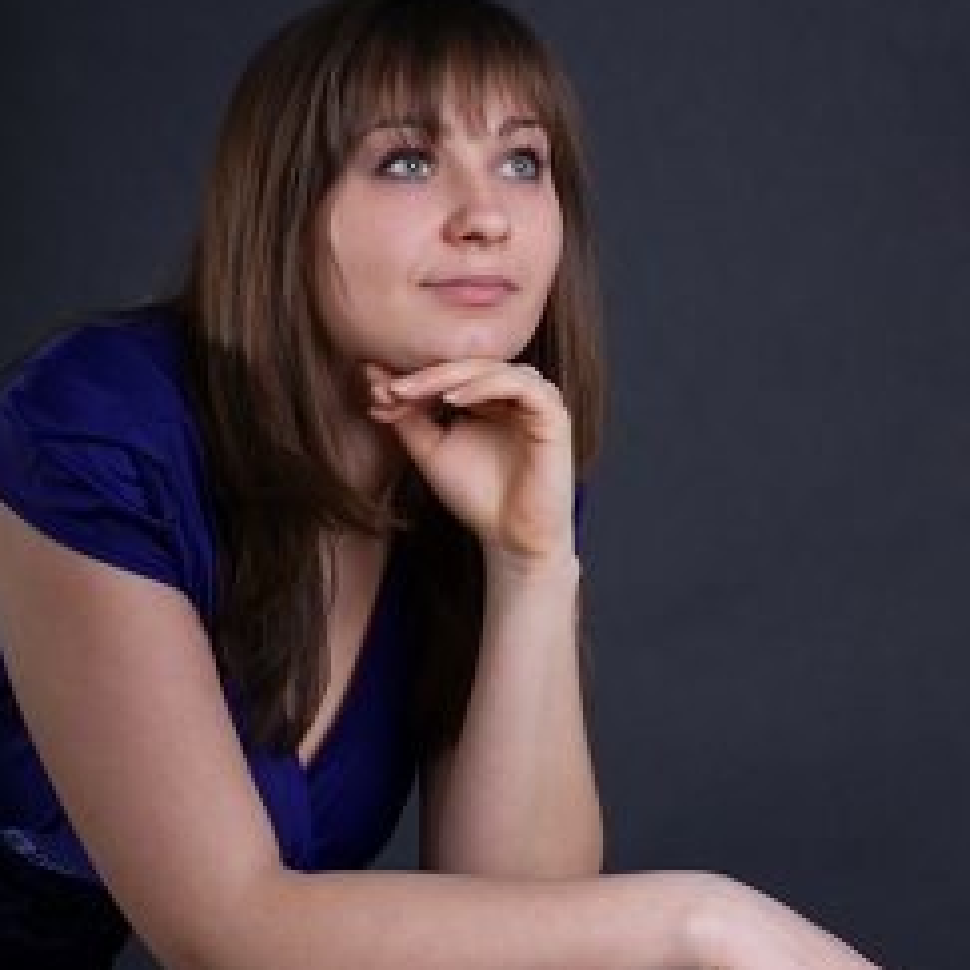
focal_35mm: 102
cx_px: 477
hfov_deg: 17.1
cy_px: 499
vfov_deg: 17.1
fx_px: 3234
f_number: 7.1
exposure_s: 1/200
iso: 100
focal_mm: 50
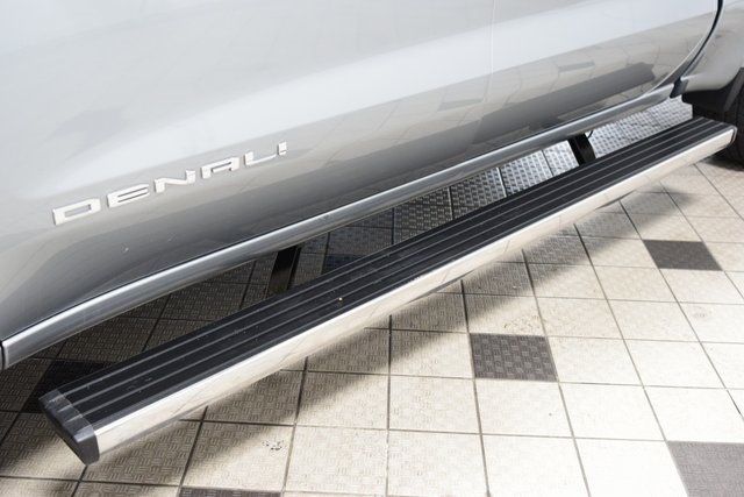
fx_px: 837
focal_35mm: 40
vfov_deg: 33.0
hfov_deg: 47.9
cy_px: 248
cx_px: 372
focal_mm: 27
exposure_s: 1/50
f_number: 2.8
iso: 1600
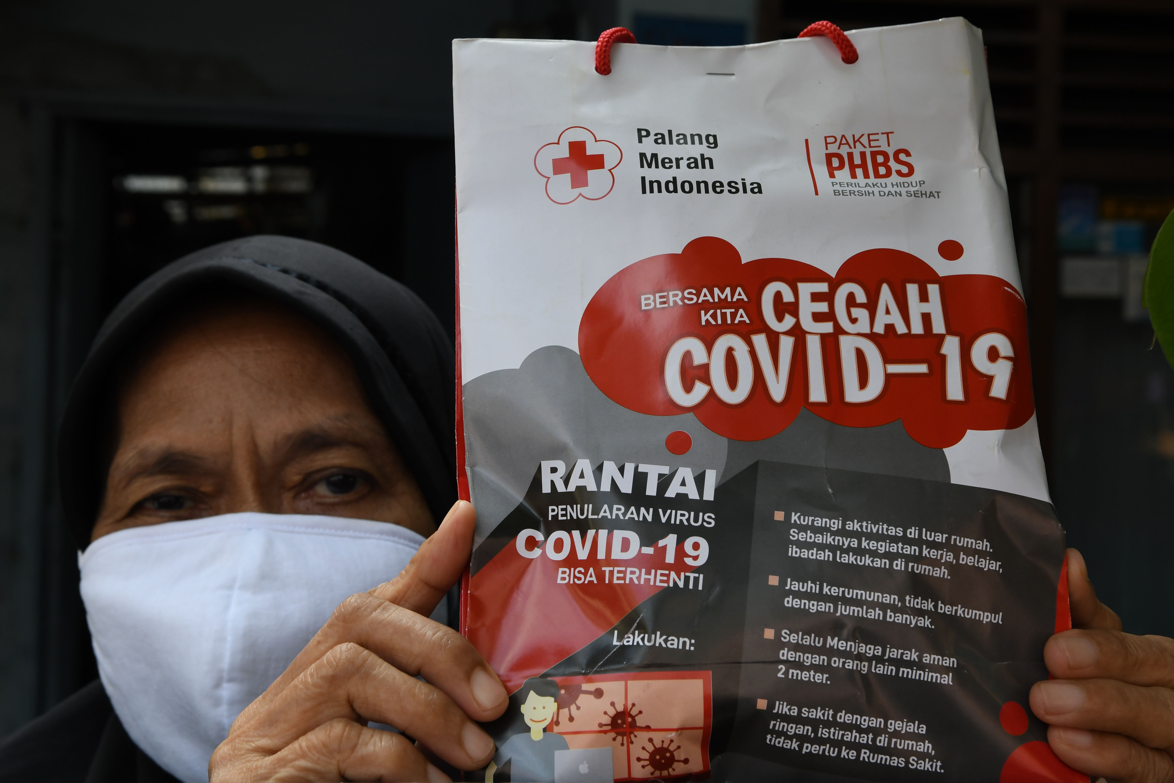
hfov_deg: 37.9
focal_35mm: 52
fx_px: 1712
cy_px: 392
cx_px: 587
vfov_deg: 25.8
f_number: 8
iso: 640
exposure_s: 1/400
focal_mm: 35
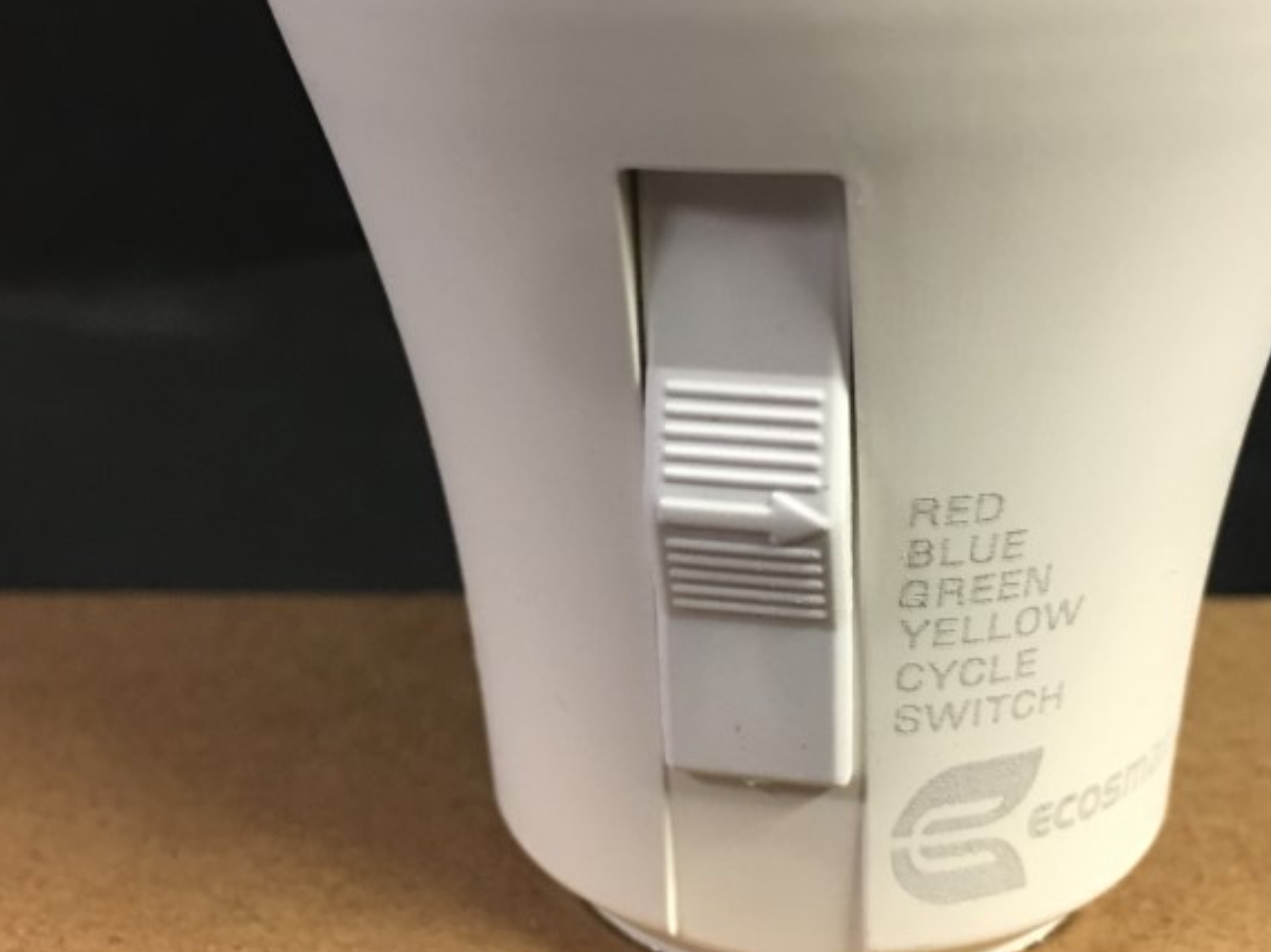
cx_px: 666
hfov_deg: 36.8
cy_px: 449
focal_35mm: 52
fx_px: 1909
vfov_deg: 28.0
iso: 100
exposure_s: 1/15
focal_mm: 4.15
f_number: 2.2
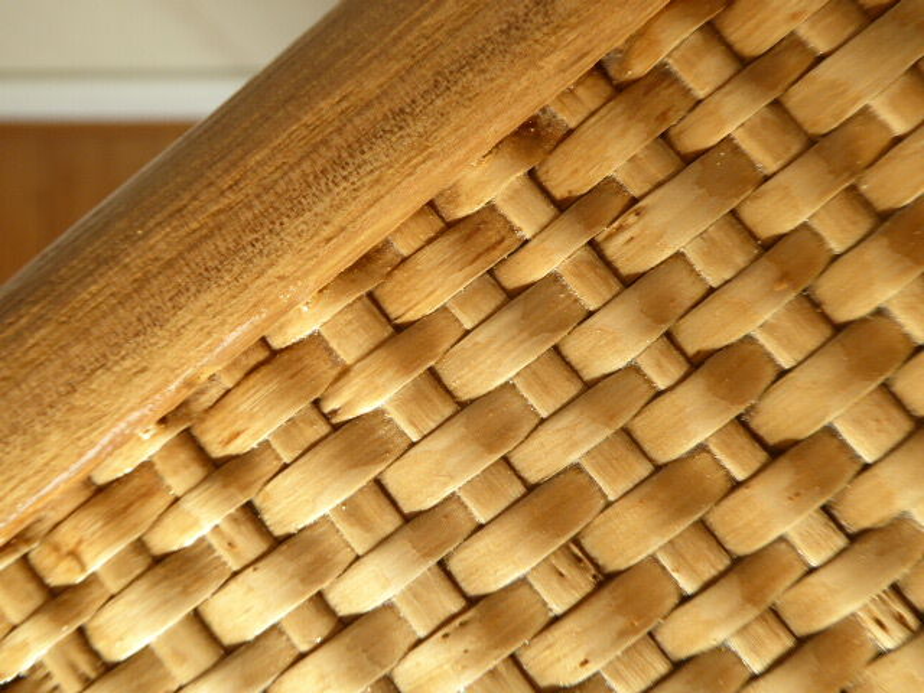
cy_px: 346
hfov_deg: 56.8
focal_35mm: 32
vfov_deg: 44.2
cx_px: 462
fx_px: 854
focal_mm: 5.4
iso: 100
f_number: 3.5
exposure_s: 1/80
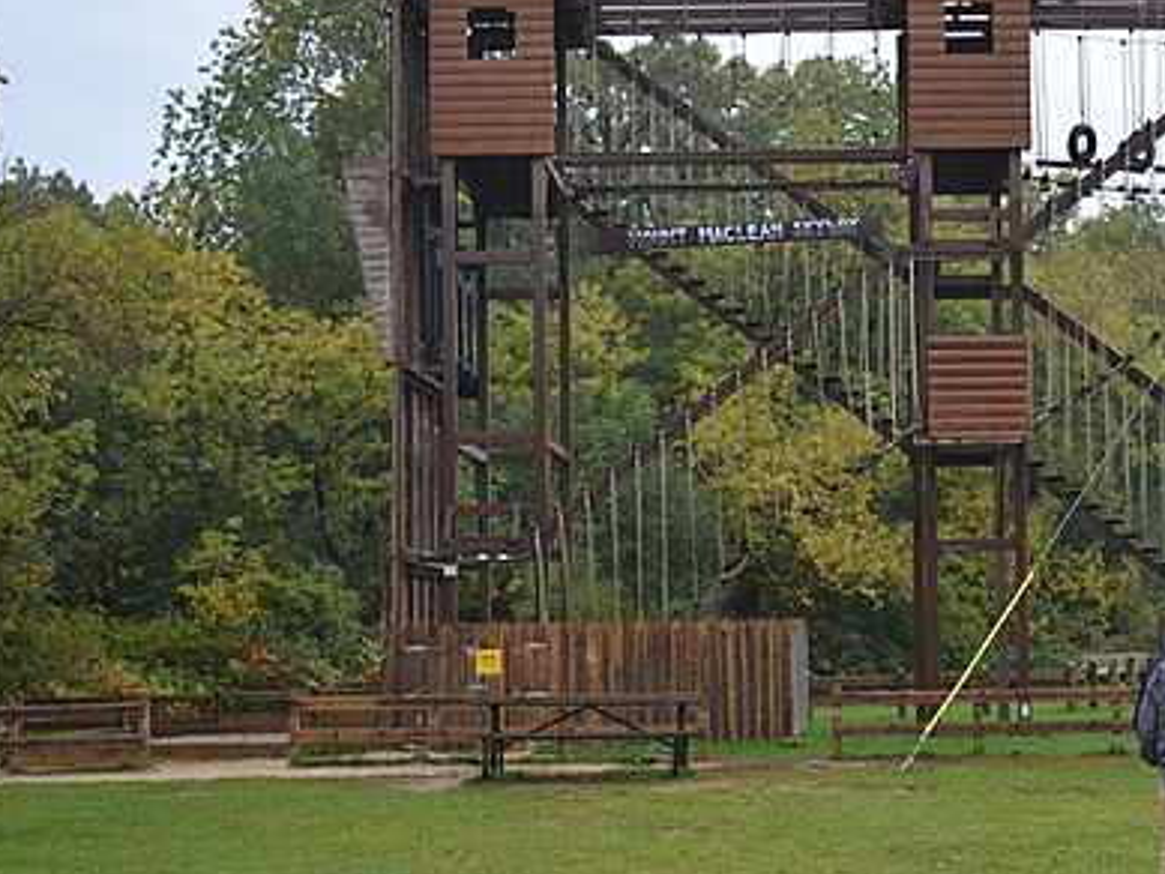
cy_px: 412
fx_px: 3198
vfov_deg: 15.6
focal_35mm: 95
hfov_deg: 20.4
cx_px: 937
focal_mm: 40
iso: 110
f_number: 5.6
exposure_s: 1/125
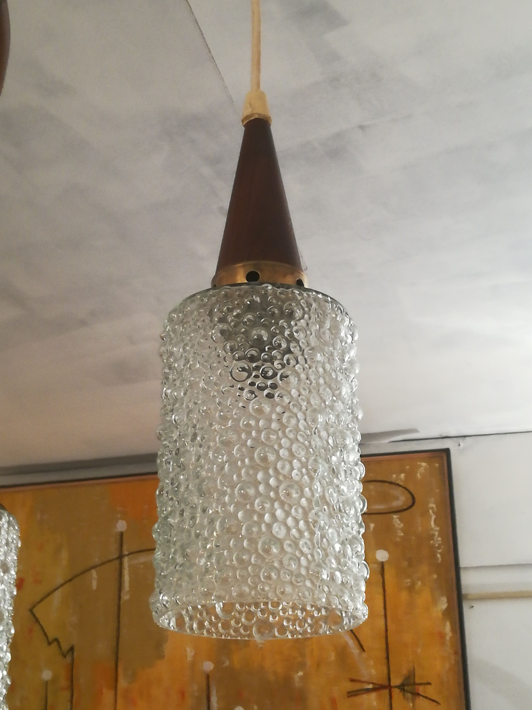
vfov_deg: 36.2
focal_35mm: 53
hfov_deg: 27.5
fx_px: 1086
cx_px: 266
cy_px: 355
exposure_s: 1/25
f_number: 2.2
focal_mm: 3.83
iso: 400
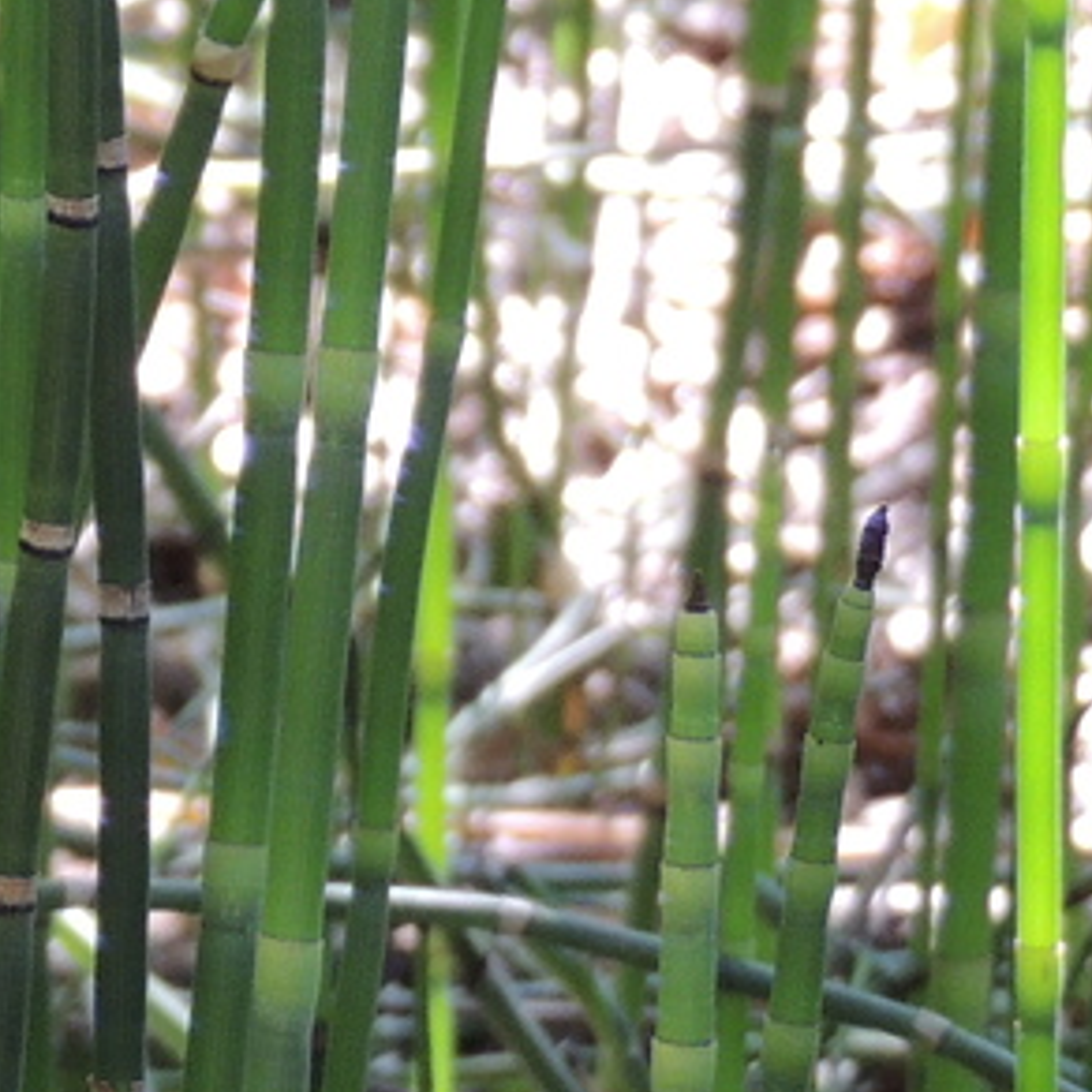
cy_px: -587
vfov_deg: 4.5
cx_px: -1148
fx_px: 13848
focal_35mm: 388
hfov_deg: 4.4
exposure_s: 1/100
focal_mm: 17.8
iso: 280
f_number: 4.1
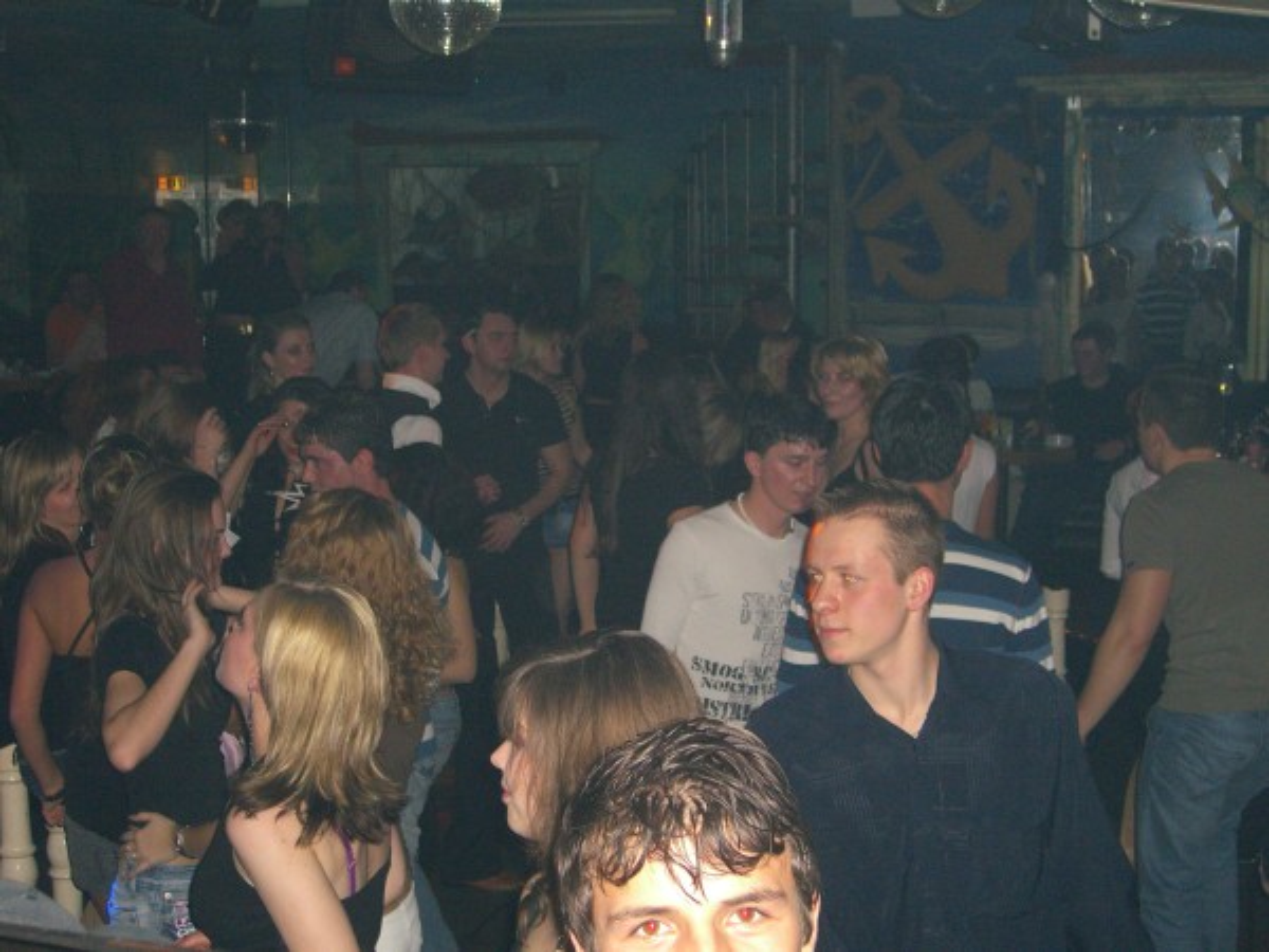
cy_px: 476
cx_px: 634
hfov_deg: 33.8
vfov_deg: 25.7
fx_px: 2090
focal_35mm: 57
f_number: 3.6
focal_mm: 11.8
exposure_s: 1/60
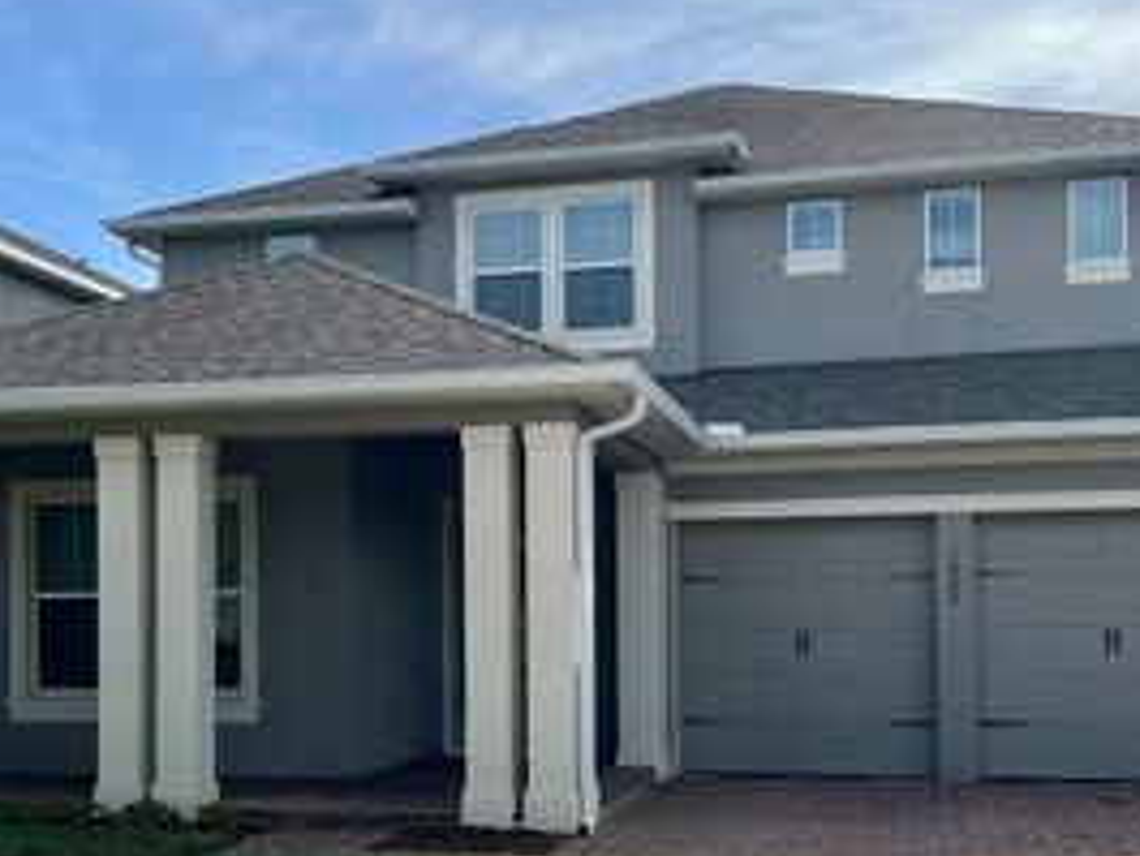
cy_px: 609
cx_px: 521
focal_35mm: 49
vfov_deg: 29.4
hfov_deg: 38.9
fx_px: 1614
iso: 50
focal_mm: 5.7
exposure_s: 1/4630
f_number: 1.5
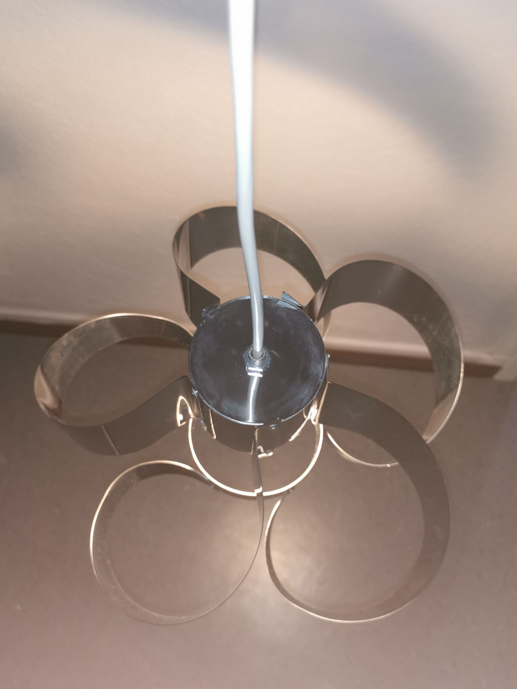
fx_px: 697
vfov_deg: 52.6
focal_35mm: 35
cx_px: 258
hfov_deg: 40.7
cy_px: 344
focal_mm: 5.58
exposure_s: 1/100
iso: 160
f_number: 1.8
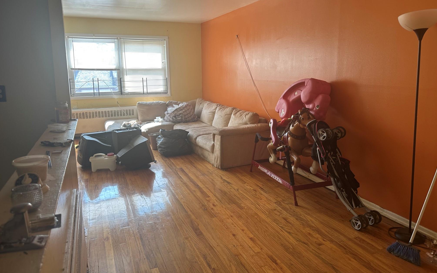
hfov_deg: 70.4
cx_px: 219
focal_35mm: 26
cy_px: 125
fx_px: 310
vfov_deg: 47.5
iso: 64
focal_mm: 6.86
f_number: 1.78
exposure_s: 1/121
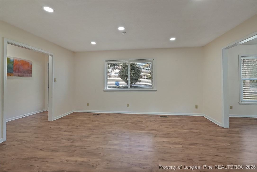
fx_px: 114
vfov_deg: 73.8
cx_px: 128
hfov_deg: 96.7
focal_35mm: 16
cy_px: 86
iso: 500
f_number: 7.1
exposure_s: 1/10
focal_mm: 16
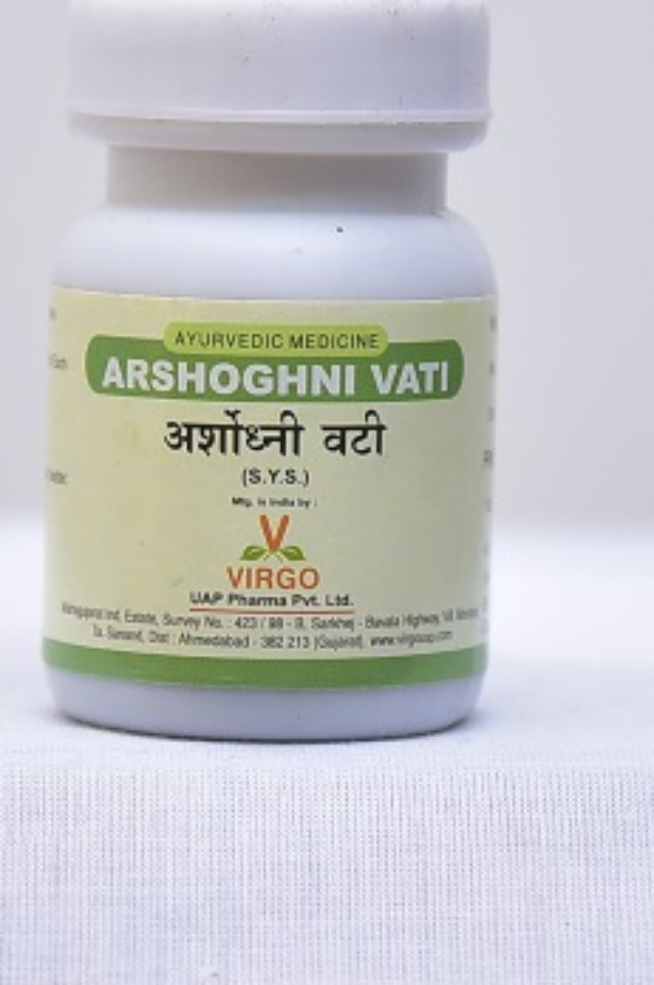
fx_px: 3225
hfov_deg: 11.6
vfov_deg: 17.3
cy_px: 354
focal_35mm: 118
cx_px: 280
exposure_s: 1/125
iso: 1250
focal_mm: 78
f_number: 4
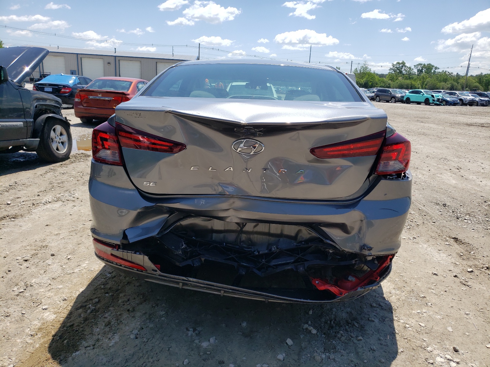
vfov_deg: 53.1
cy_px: 184
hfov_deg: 67.3
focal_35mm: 26
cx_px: 245
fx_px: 368
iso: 50
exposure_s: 1/3333
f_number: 1.5
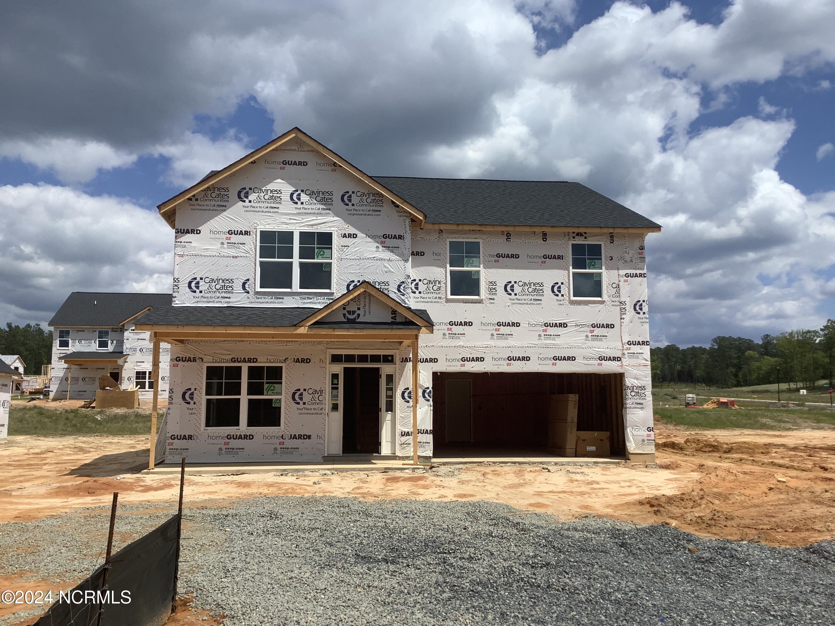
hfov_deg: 58.4
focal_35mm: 31
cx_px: 418
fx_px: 748
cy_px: 313
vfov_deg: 45.4
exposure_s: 1/2717
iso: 25
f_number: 2.4
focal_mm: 3.3
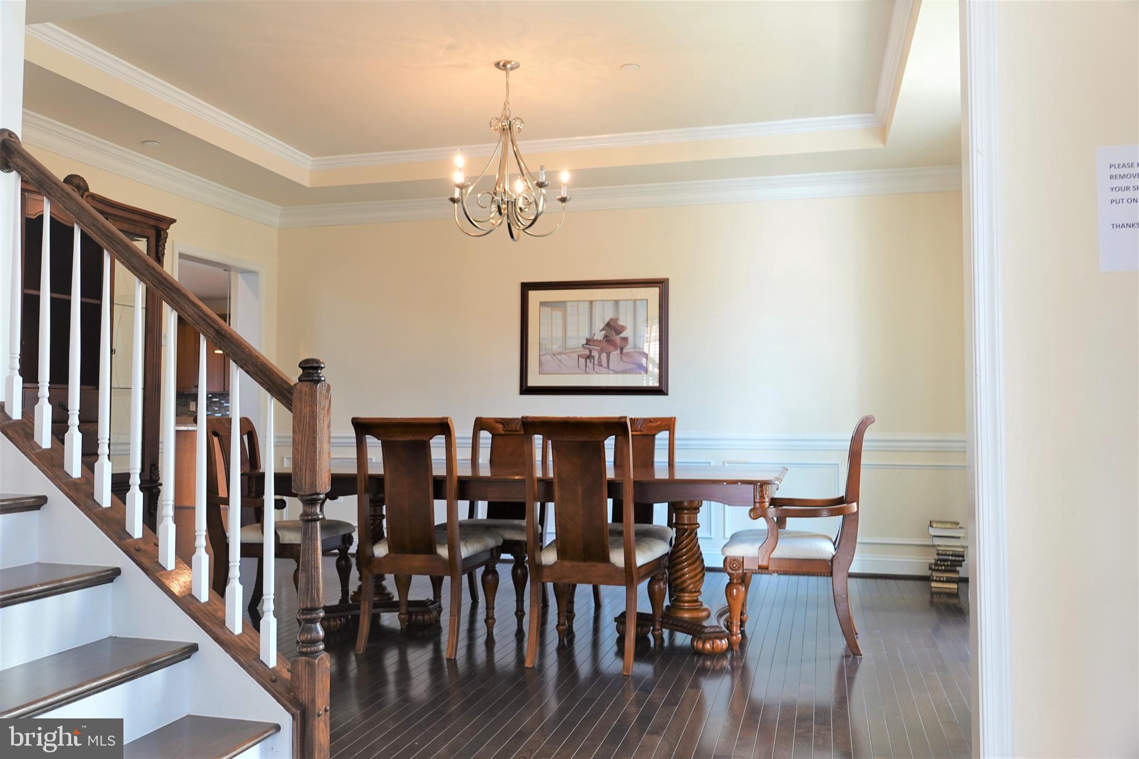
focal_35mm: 29
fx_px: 917
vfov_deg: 45.0
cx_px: 570
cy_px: 380
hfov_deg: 63.7
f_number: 2.8
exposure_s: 1/30
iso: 100
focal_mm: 10.8
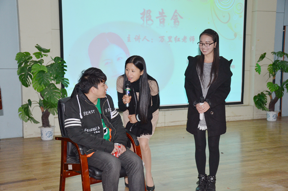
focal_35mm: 51
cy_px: 96
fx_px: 407
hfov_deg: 39.0
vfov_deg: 26.3
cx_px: 144
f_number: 4.2
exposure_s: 1/60
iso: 800
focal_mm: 34
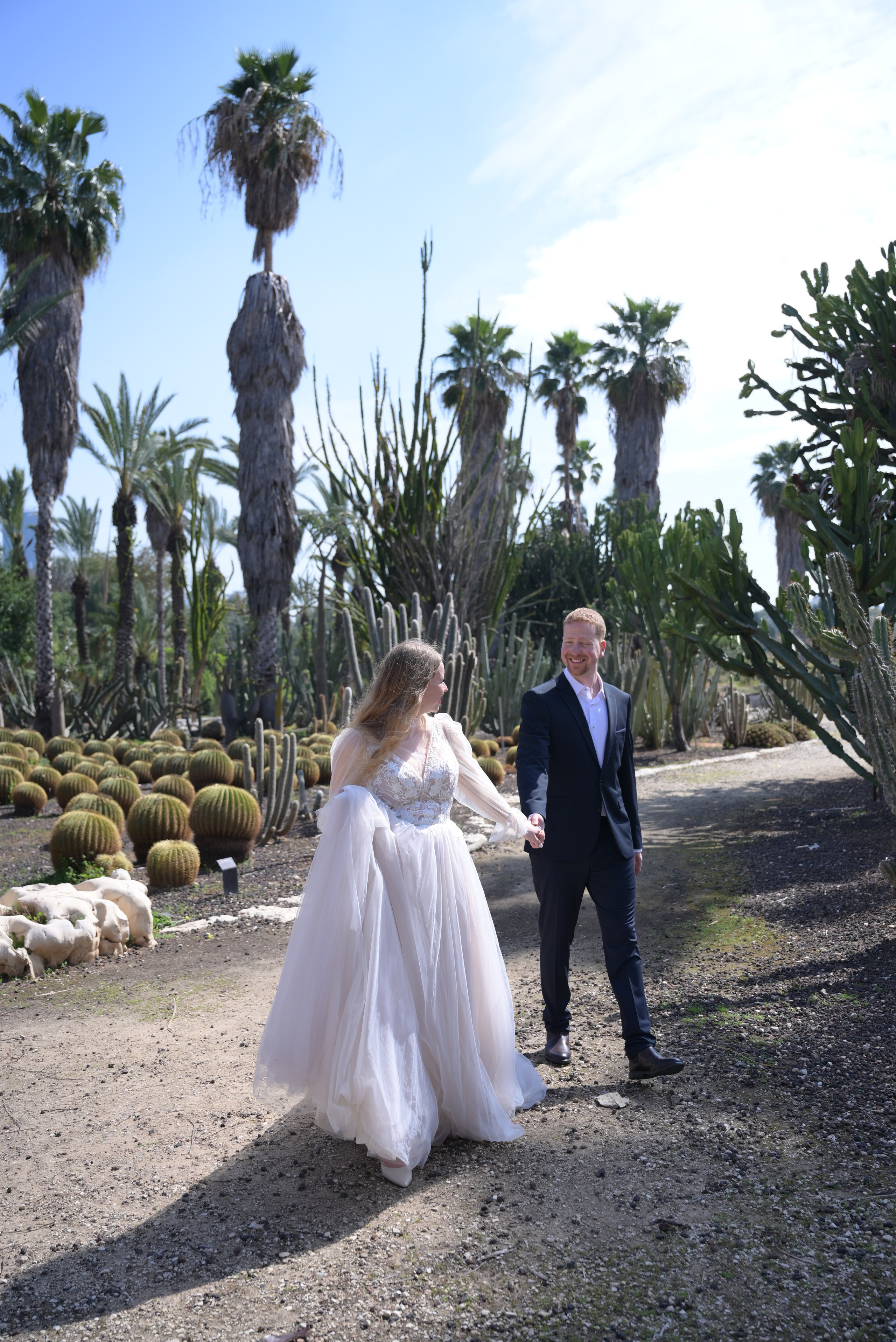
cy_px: 671
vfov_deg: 57.9
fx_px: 1212
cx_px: 448
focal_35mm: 32
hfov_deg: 40.6
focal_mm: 32.5
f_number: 3.5
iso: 100
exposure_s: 1/1000
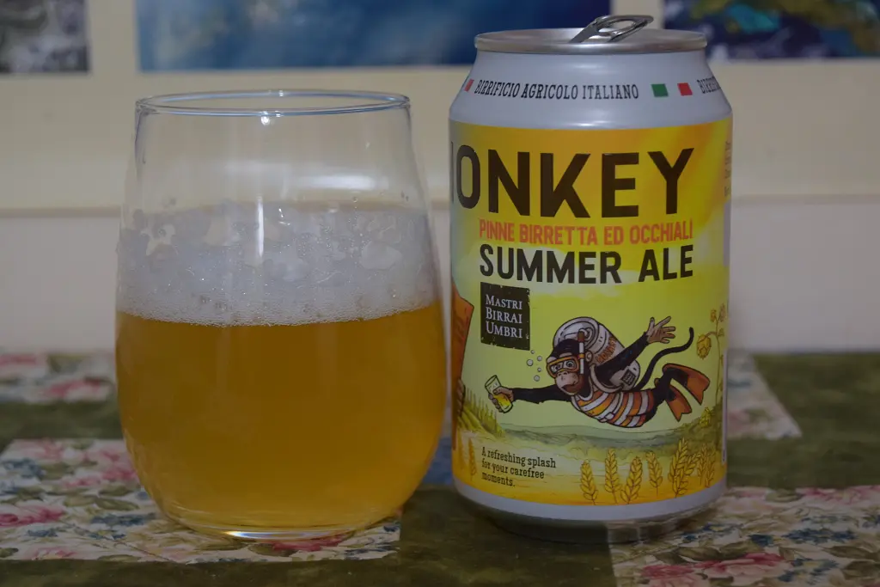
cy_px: 294
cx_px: 440
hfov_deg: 24.6
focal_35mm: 82
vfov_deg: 16.6
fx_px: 2017
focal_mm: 55
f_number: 5.6
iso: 1000
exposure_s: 1/60
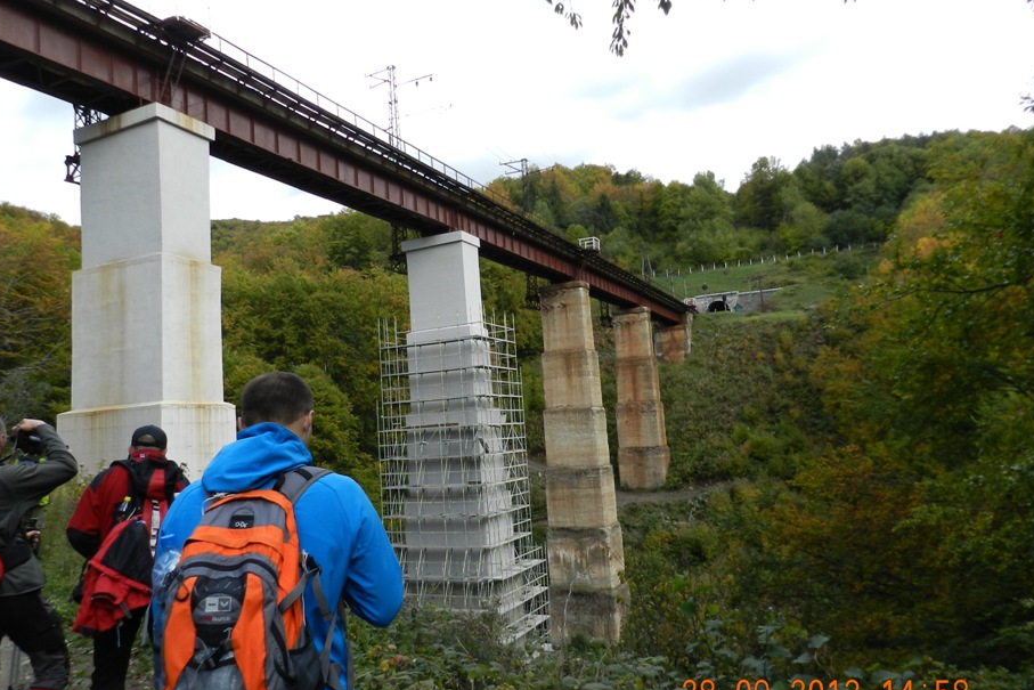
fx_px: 776
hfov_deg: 67.1
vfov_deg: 47.9
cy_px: 347
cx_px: 456
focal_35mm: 27
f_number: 3.4
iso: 160
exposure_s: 1/400
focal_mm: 4
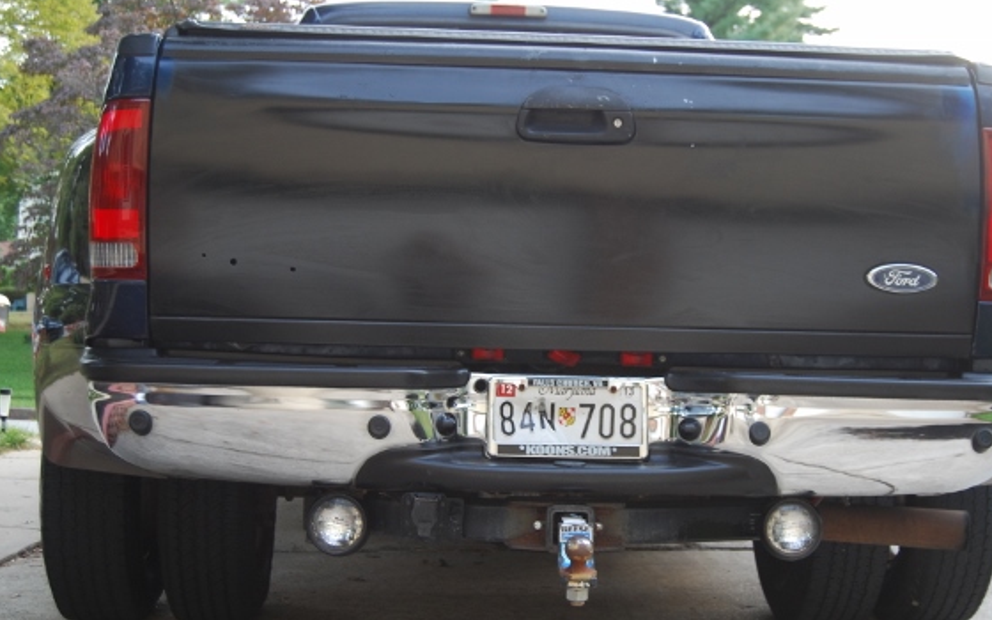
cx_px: 528
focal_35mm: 56
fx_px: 1514
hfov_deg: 36.3
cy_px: 322
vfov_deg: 23.1
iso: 200
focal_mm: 32
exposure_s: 1/30
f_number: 4.5
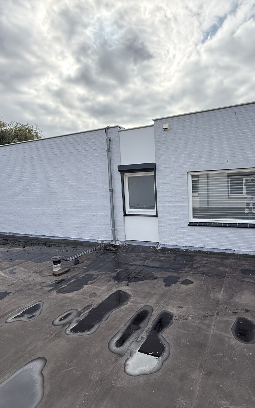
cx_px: 158
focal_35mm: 20
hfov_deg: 59.0
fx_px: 222
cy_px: 206
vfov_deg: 85.1
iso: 64
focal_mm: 2.22
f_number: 2.2
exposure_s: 1/955
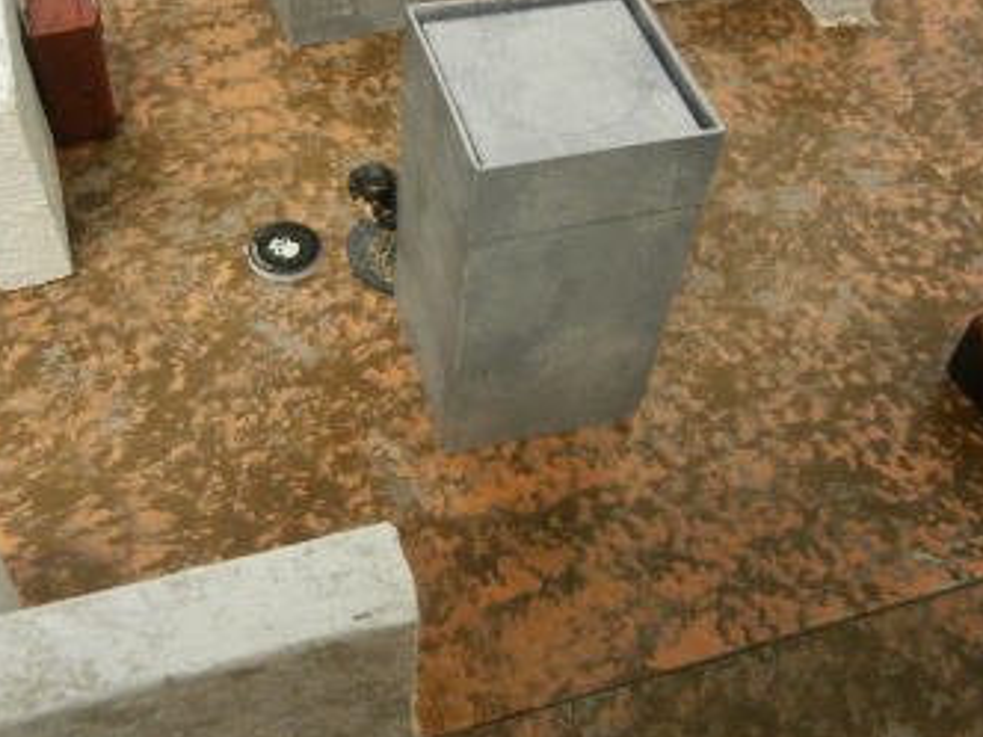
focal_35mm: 42
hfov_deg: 44.7
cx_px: 432
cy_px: 302
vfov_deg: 34.3
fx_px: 1193
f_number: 2.8
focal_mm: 4.7
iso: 400
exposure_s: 1/80
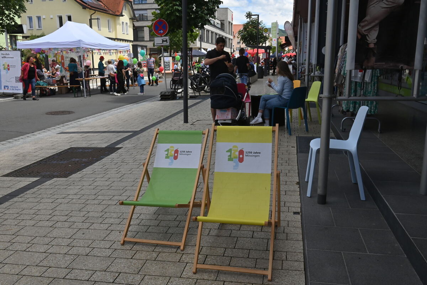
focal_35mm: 32
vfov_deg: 41.1
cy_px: 142
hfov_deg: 58.7
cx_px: 214
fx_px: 379
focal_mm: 32
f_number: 22
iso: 1100
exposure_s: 1/200
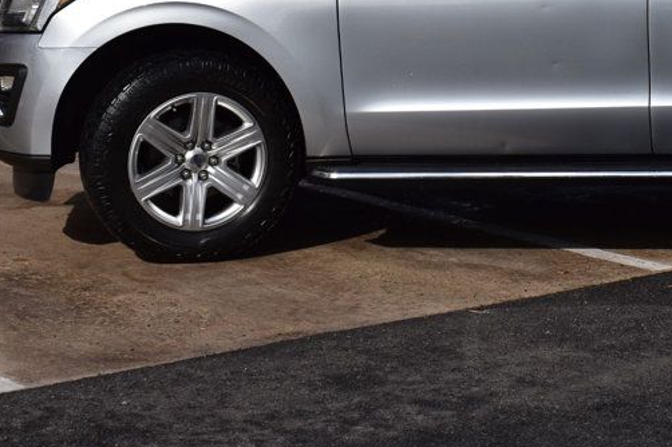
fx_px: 1940
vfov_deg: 13.0
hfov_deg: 19.4
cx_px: 573
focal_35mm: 104
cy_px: 21
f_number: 11
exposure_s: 1/640
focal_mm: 34
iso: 200
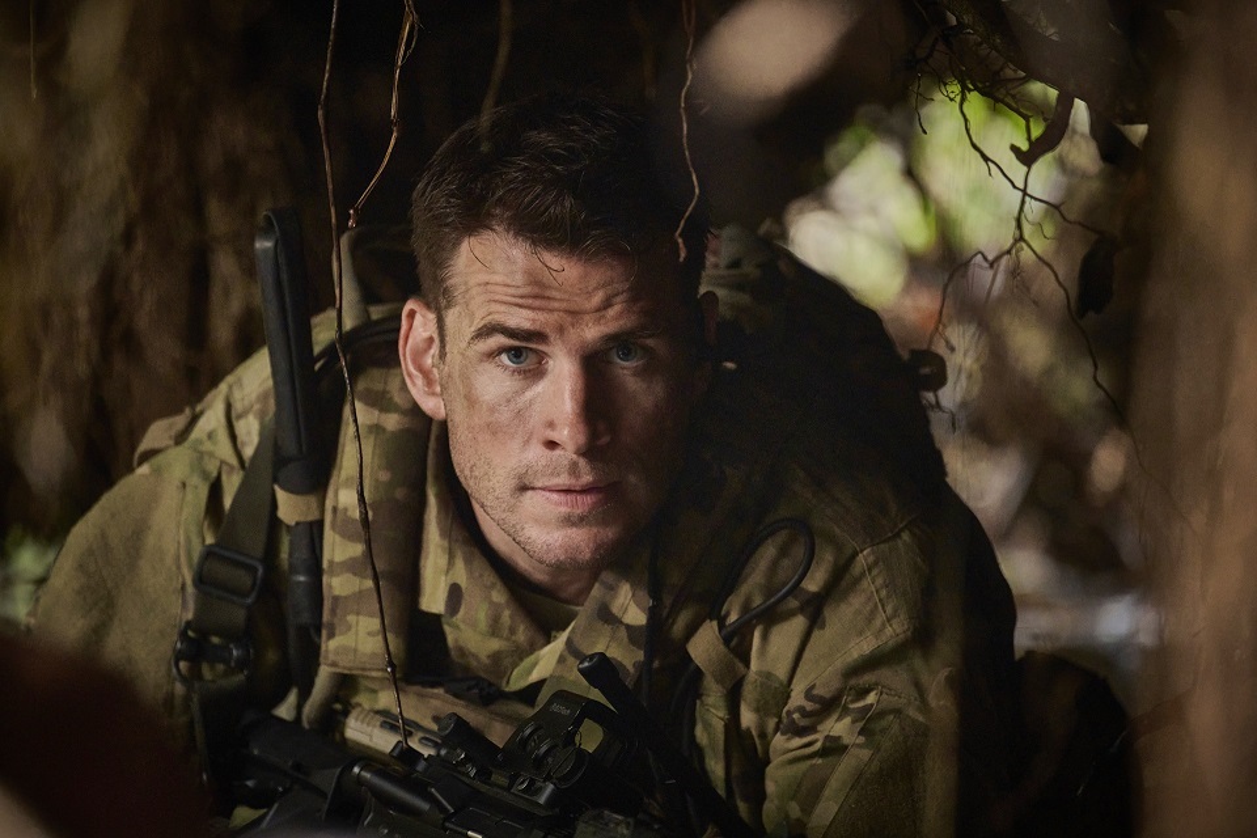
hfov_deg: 7.4
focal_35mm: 280
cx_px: 628
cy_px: 419
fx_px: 9776
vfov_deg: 4.9
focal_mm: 280
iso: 4000
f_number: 4
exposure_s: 1/400
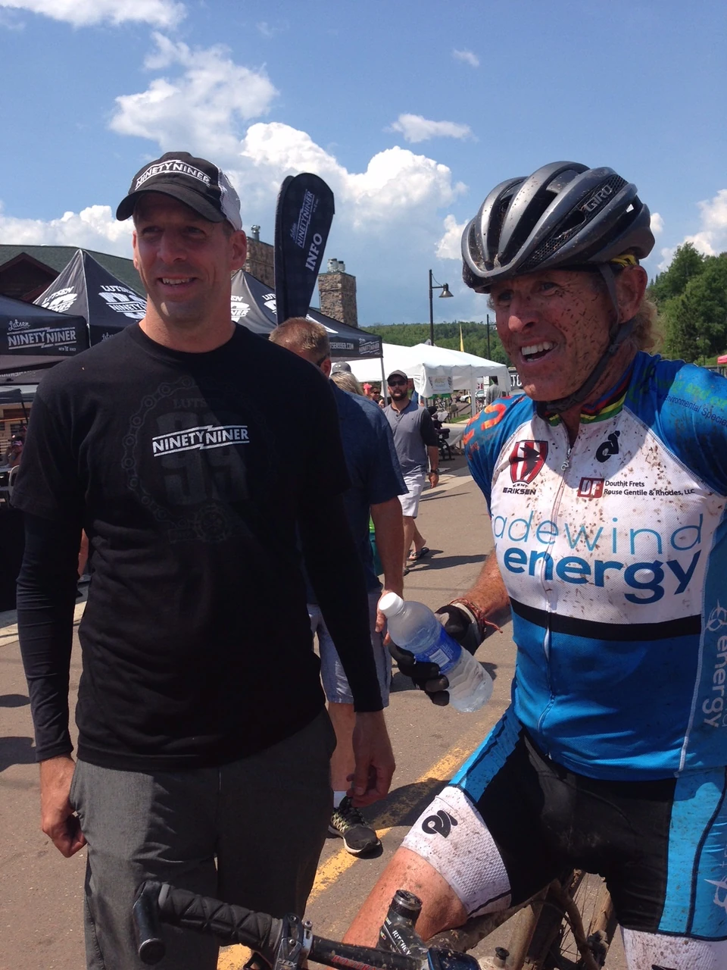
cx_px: 364
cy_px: 485
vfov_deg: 55.4
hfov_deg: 42.9
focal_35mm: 33
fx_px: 924
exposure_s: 1/1748
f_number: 2.4
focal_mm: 4.12
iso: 50
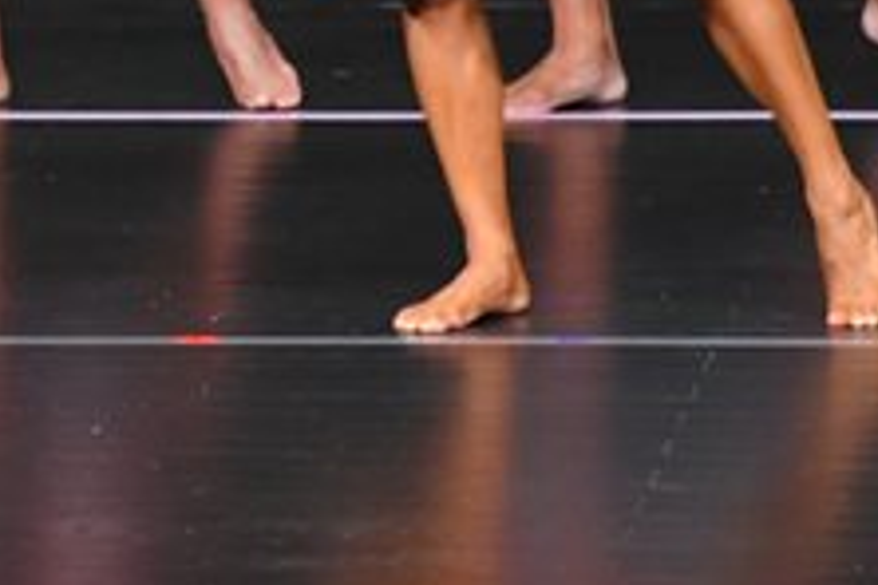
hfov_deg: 2.1
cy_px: -407
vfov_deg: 1.4
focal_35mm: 997
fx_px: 24314
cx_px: -243
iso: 4000
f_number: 5.6
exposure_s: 1/400
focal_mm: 190
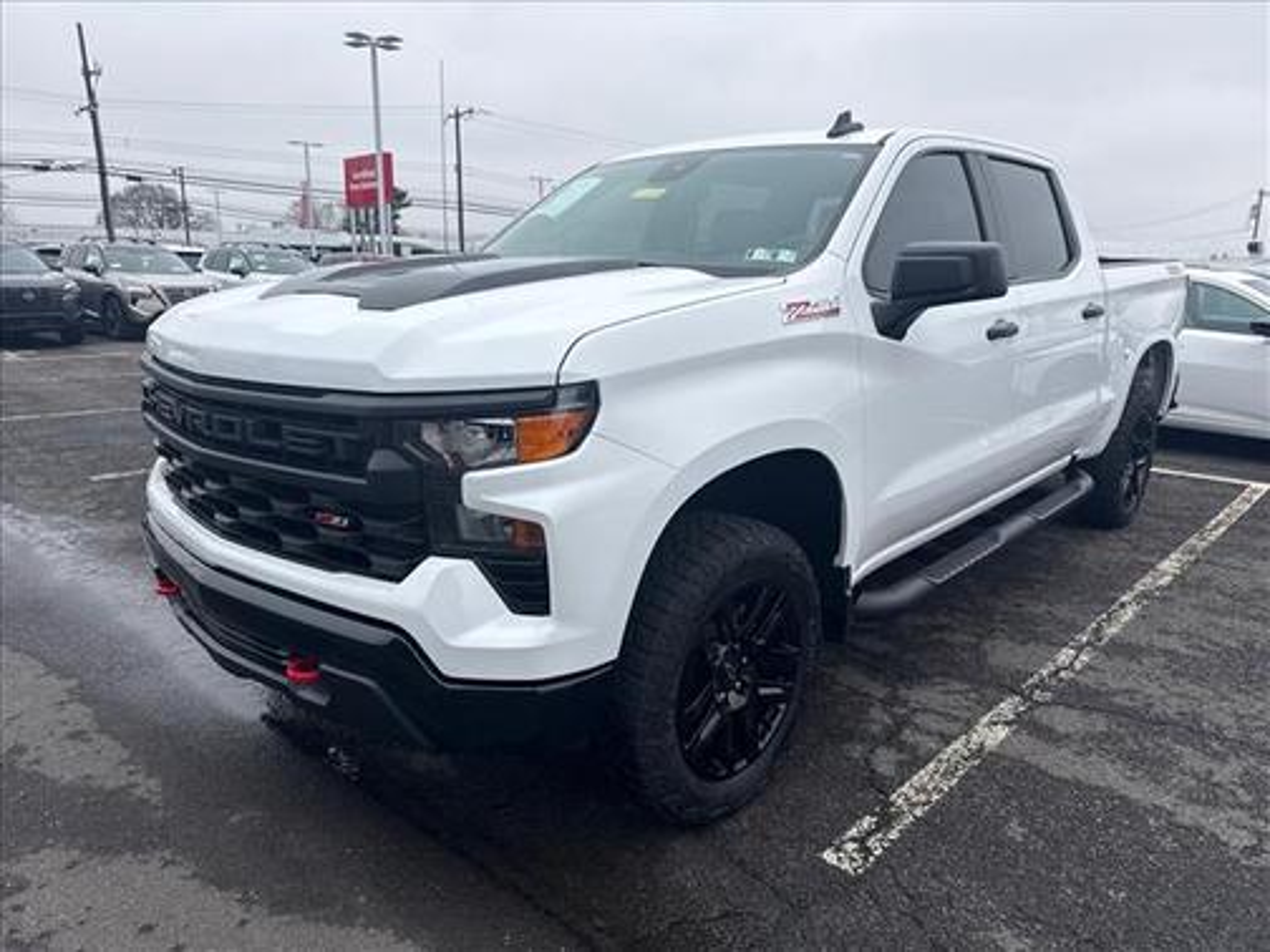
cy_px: 476
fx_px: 881
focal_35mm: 24
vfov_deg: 56.8
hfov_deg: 71.6
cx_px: 635
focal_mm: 6.76
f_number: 1.78
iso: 80
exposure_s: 1/1337
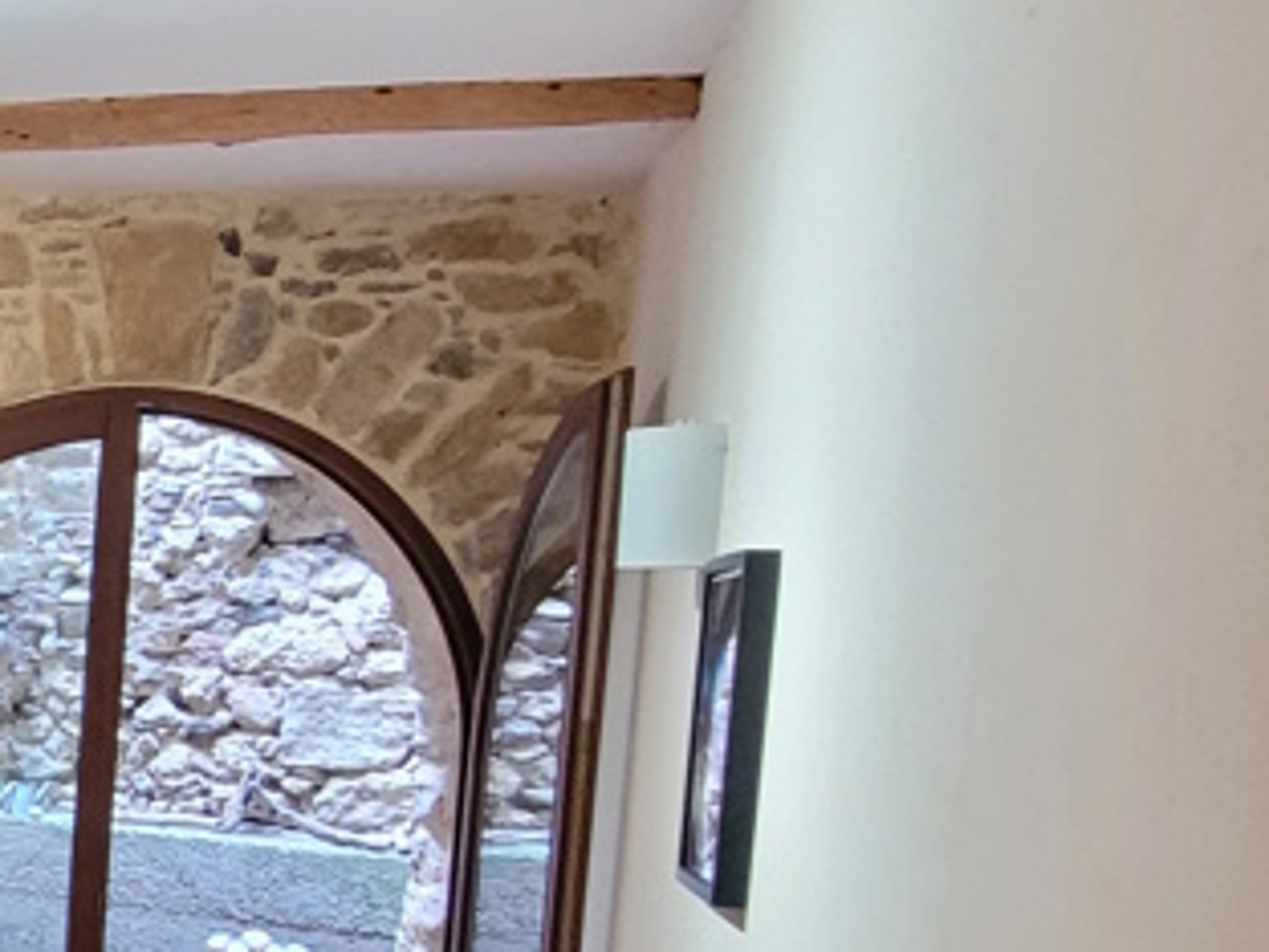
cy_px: 720
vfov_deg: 28.7
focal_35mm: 50
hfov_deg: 26.4
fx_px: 1833
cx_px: -683
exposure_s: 1/33
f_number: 2.2
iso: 400
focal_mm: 1.74
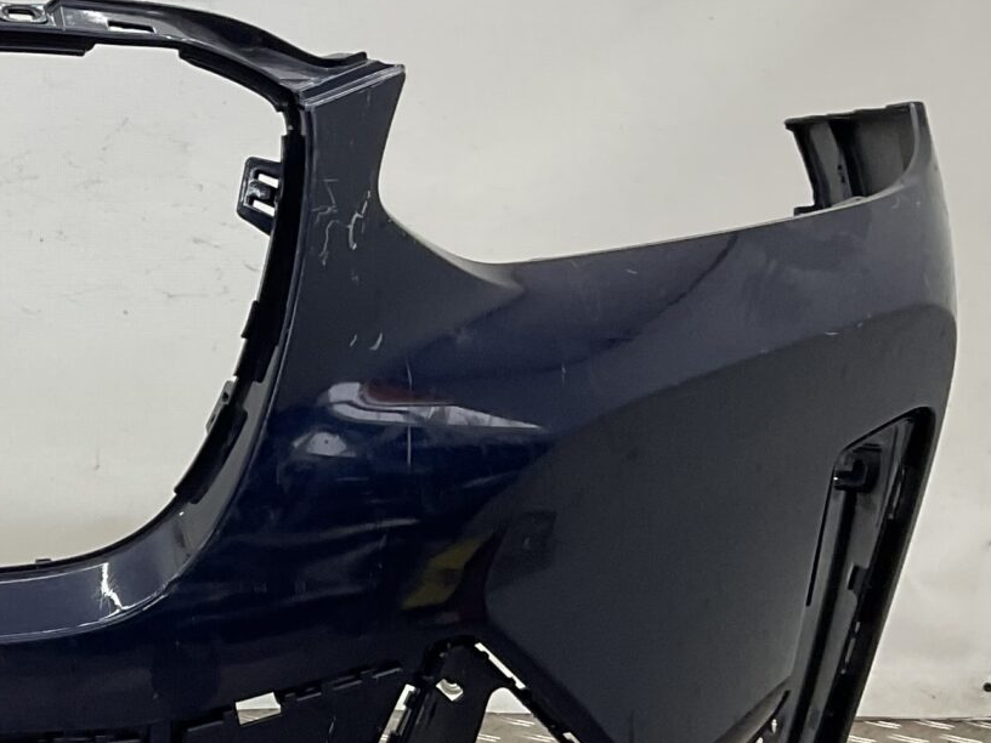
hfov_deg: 18.7
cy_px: 378
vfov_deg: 16.2
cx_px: -556
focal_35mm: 91
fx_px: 2605
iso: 20
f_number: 1.8
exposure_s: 1/100
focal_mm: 3
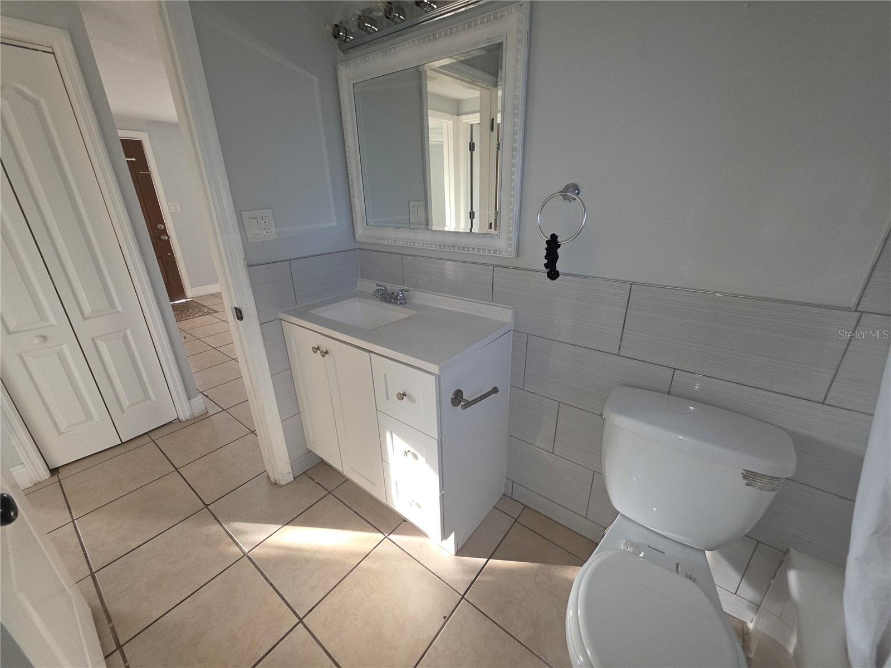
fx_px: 335
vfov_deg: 89.9
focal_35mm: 13
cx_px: 446
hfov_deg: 106.2
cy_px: 334
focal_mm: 2.2
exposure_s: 1/60
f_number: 1.9
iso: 80
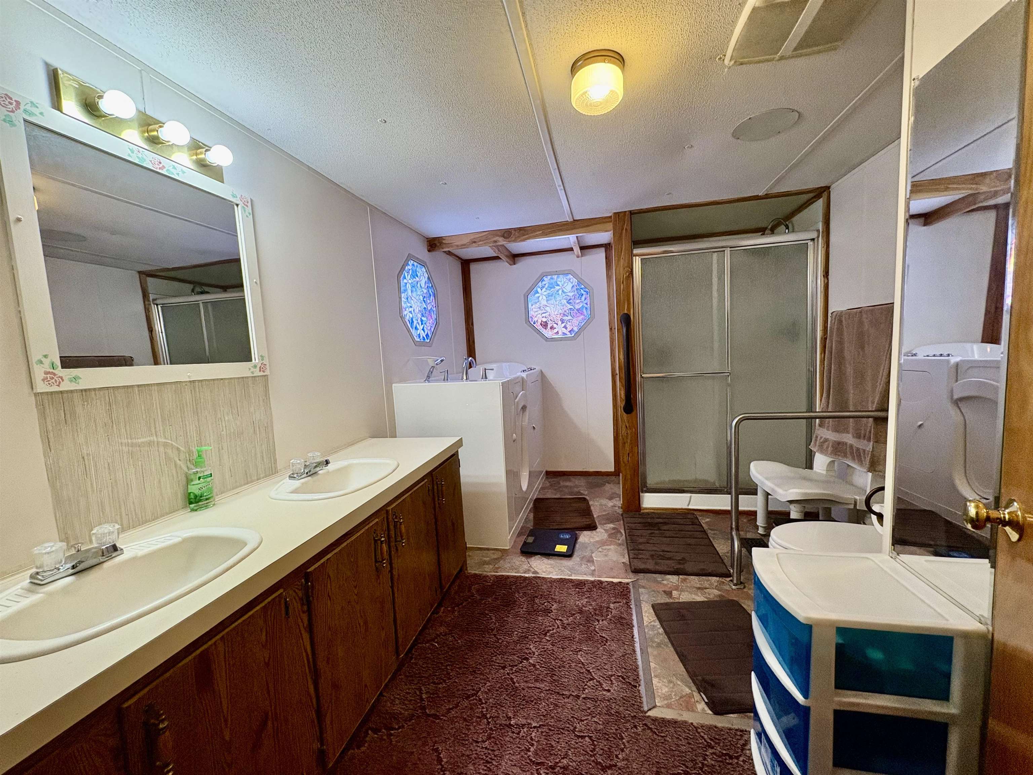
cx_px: 516
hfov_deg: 102.1
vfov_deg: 85.7
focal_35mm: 14
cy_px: 388
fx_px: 418
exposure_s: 1/120
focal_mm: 2.22
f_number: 2.2
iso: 250
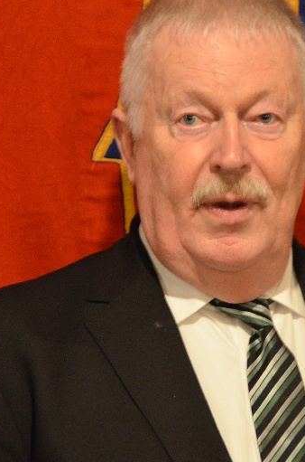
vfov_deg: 4.9
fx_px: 5405
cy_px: 252
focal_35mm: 423
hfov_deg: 3.2
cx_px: 203
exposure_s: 1/20
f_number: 6.3
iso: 3200
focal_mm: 200
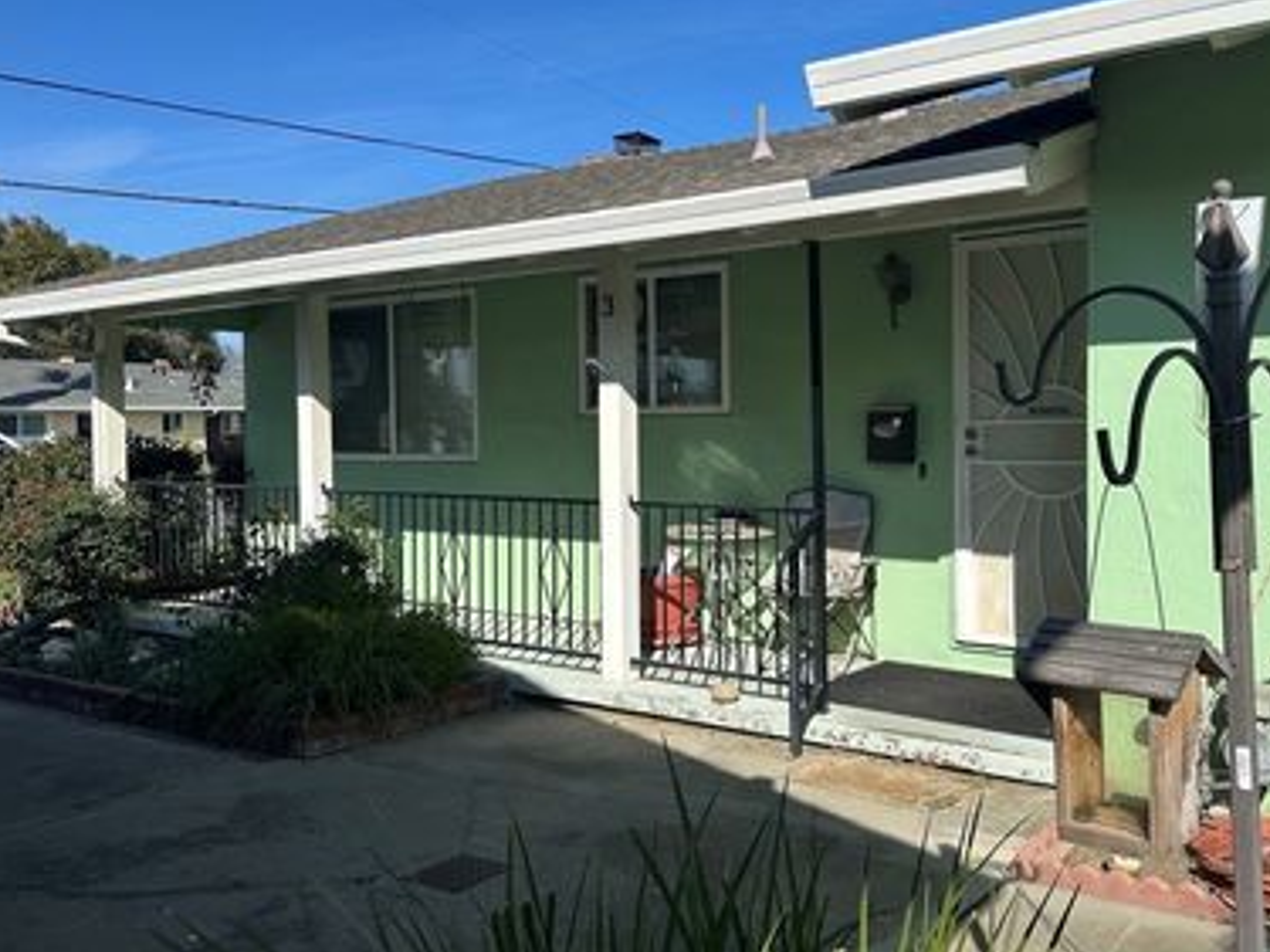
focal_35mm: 32
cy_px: 452
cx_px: 755
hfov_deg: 56.4
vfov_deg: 44.1
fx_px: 1174
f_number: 1.78
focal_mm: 6.86
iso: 80
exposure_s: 1/5525
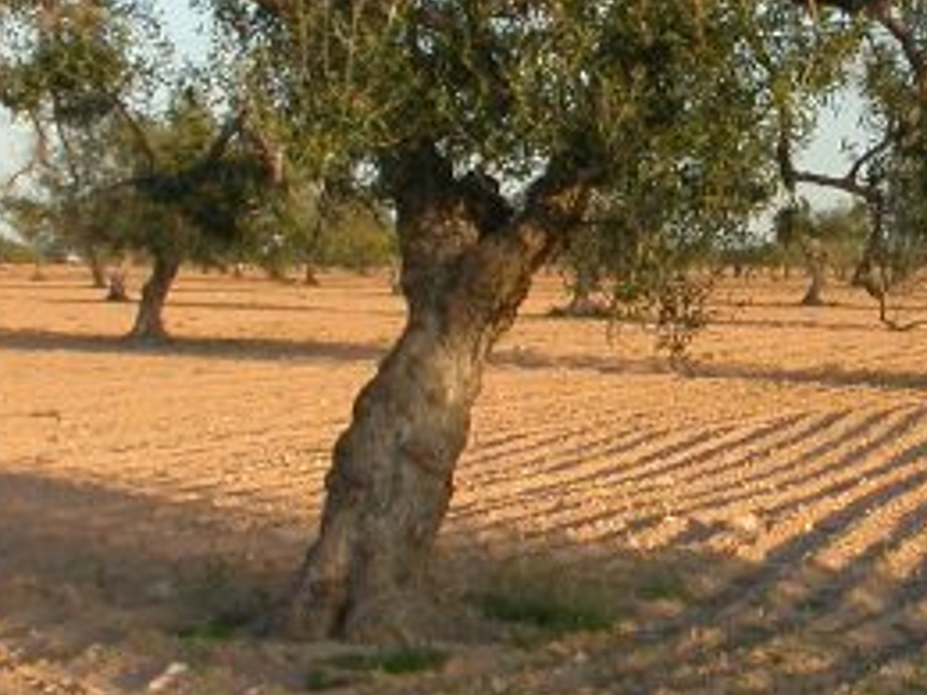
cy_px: 203
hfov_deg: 12.2
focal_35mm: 160
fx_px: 4285
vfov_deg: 9.3
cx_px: 863
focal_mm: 10.9
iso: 100
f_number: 3.7
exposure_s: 1/110
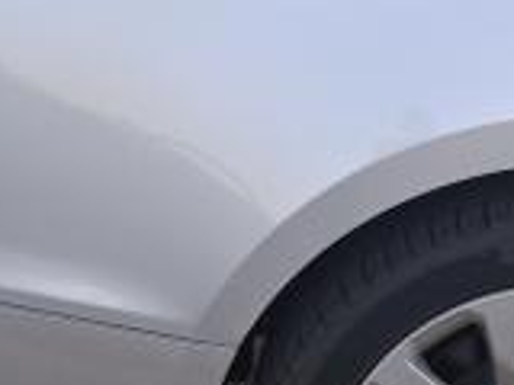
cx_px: 315
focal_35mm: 82
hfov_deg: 23.8
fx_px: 1218
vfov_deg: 17.9
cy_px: 295
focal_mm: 3.98
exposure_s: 1/100
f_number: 1.8
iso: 125
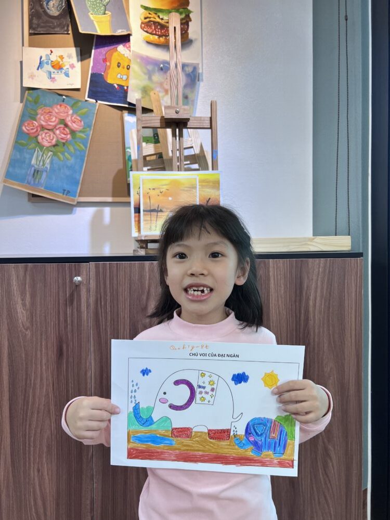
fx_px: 391
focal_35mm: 26
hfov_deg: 53.1
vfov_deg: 67.3
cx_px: 195
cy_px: 260
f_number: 1.5
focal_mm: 5.7
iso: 64
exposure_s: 1/100
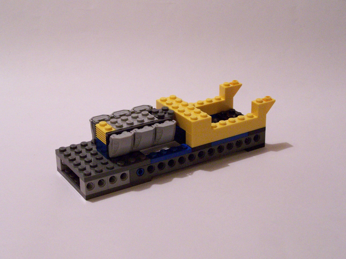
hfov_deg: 29.0
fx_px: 670
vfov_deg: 21.9
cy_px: 130
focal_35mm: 67
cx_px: 173
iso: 400
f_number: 3.2
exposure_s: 1/30
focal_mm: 11.1
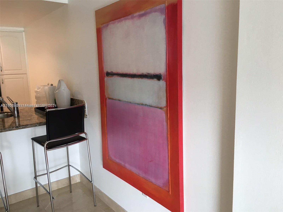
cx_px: 142
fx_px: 237
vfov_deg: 48.2
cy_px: 106
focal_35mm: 29
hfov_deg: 61.7
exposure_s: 1/30
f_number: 2.2
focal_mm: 4.15
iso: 32
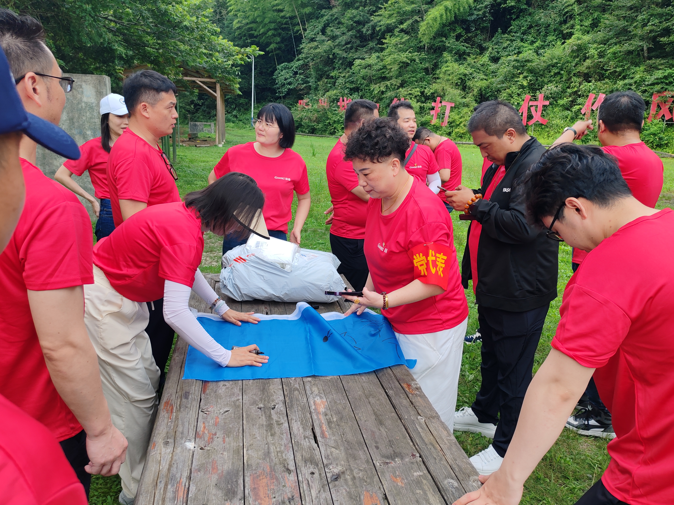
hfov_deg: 65.3
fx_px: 526
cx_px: 337
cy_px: 252
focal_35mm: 27
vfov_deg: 51.4
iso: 50
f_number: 1.9
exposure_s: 1/170
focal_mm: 6.12
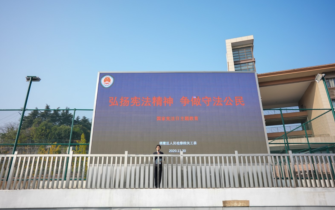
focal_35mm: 25
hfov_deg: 72.5
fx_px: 228
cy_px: 112
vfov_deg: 49.3
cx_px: 167
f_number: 5.6
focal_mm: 24
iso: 640
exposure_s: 1/1250
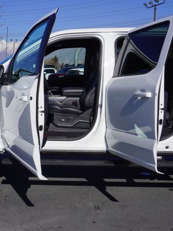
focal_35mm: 51
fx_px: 338
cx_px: 41
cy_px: 115
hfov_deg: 28.2
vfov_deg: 37.7
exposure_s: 1/320
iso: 100
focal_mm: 23
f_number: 10
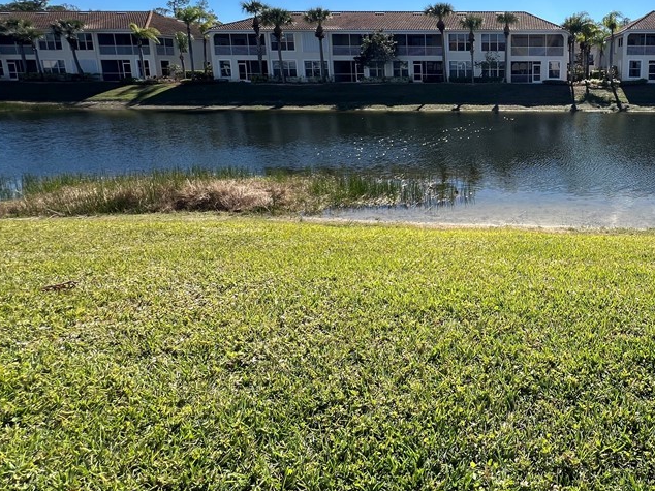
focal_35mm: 21
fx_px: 397
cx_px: 519
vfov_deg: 61.0
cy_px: 143
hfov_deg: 71.5
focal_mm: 1.57
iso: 32
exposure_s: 1/1130
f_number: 1.8
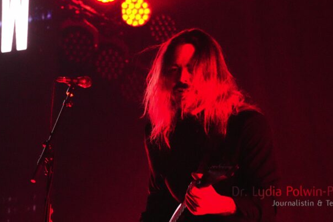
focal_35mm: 141
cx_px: 177
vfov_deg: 9.7
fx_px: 1304
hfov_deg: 14.6
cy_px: 99
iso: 6400
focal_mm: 74
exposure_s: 1/125
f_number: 5
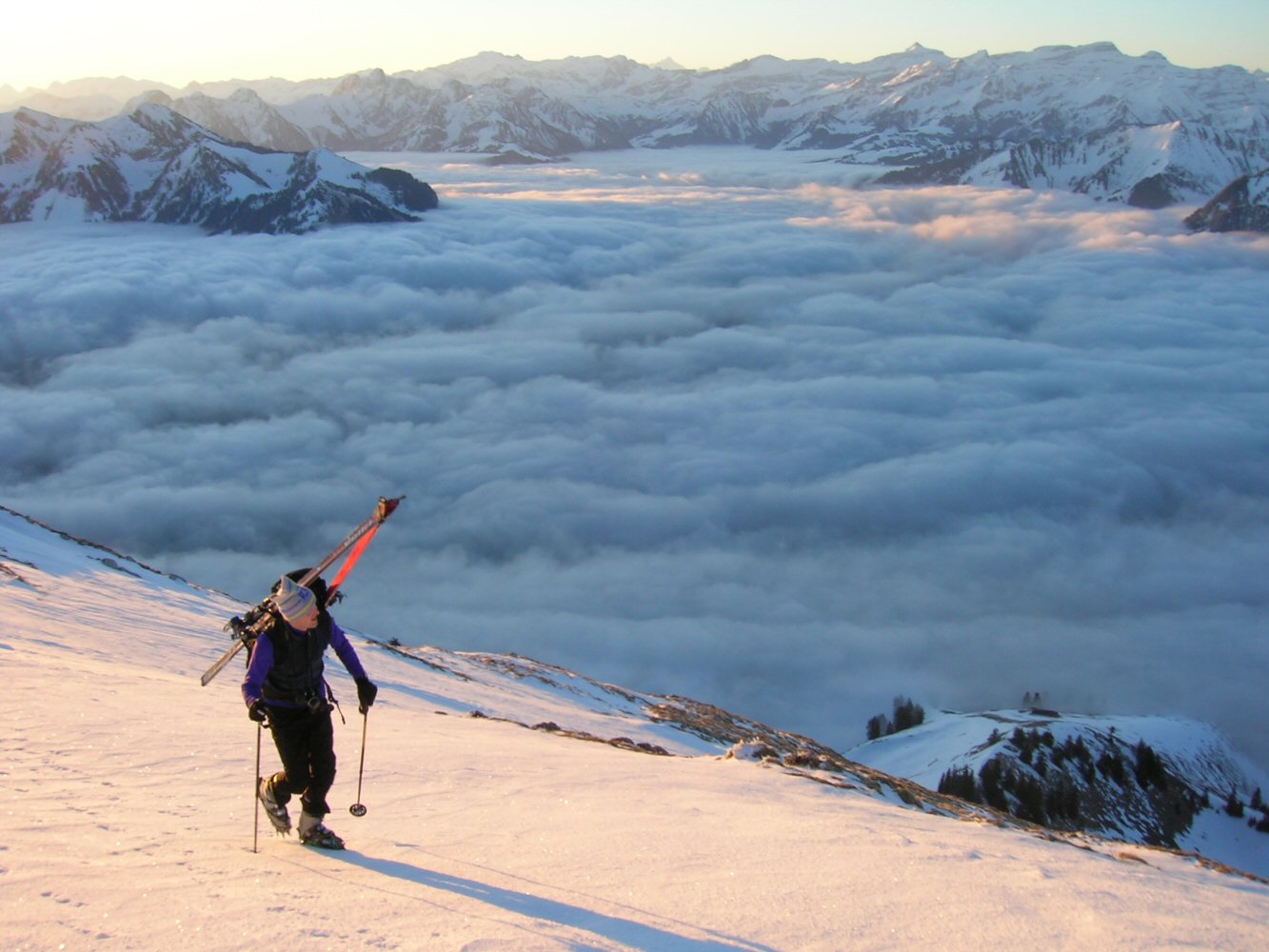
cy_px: 476
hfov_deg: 54.0
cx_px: 634
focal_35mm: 34
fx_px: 1247
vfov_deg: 41.8
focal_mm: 5.7
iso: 50
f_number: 4.9
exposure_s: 1/72.1
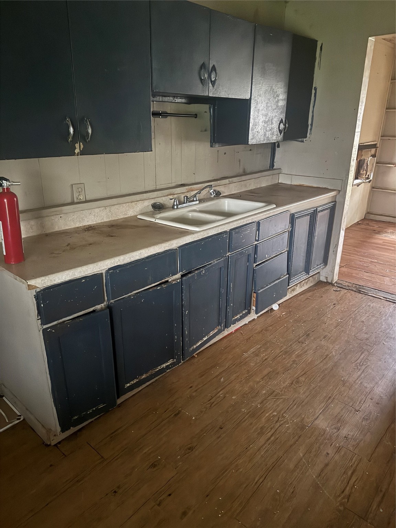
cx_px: 198
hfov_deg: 56.8
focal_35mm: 24
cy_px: 264
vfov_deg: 71.6
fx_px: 366
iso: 1600
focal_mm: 6.76
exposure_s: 1/27
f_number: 1.78
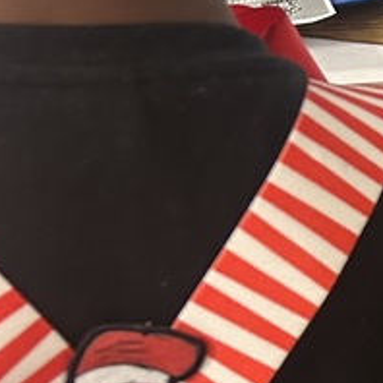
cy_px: 503
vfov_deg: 14.1
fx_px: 1490
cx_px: 656
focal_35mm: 119
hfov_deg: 13.4
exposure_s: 1/60
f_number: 1.5
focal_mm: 5.7
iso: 200
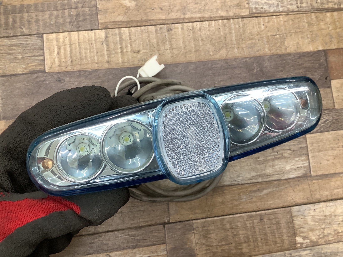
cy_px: 128
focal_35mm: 31
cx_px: 172
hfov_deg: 58.3
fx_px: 307
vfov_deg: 45.5
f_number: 2.4
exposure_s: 1/60
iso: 125
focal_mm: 3.3
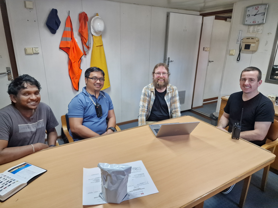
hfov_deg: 73.9
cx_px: 139
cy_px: 104
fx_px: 185
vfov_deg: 58.9
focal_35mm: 23
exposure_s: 1/120
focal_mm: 6.4
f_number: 1.8
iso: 800
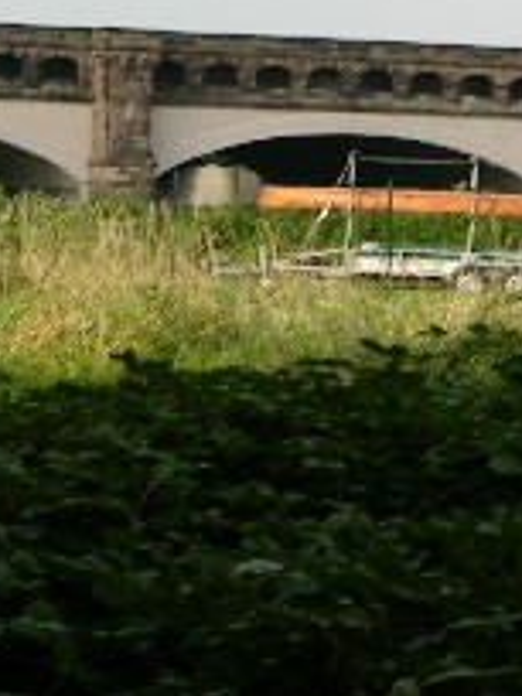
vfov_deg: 7.4
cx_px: 329
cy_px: -38
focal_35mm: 267
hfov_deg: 5.6
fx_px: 5368
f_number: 5
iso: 50
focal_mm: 23.7
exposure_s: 1/150
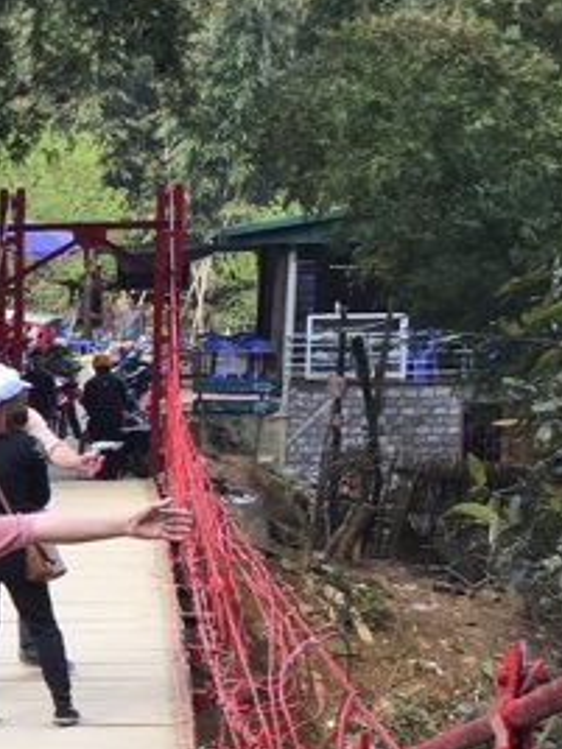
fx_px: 2403
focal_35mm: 111
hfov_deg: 12.3
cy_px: 688
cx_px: -431
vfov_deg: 17.4
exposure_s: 1/289
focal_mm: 4.15
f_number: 2.2
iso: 32
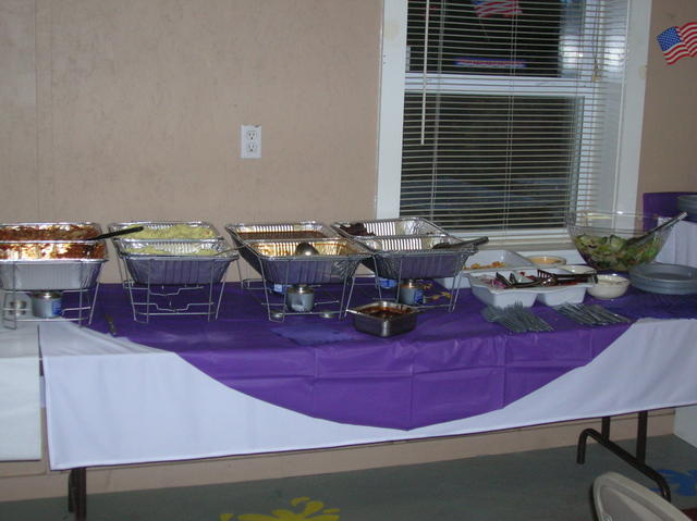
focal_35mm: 50
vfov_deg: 29.1
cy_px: 260
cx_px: 348
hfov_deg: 38.2
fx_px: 1006
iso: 146
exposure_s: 1/60.1
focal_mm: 8.4
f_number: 3.3
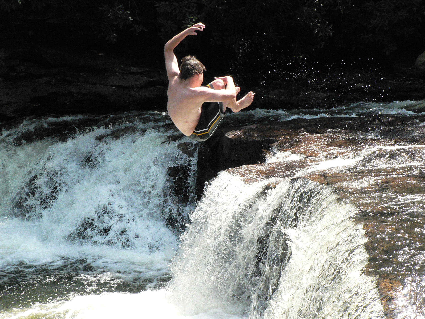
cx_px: 212
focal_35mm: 64
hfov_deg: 30.3
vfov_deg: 22.9
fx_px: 786
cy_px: 160
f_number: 5.6
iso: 400
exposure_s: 1/800
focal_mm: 10.7
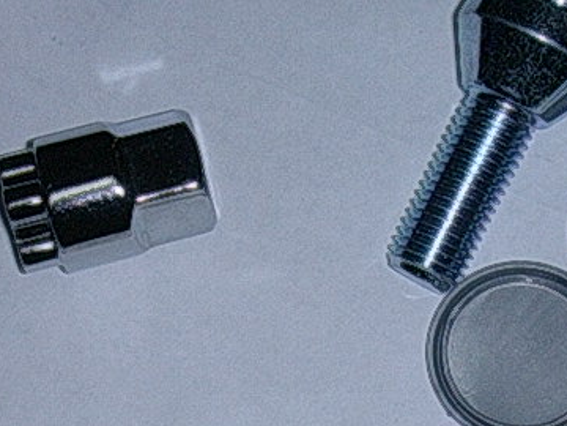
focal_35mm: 128
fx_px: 2097
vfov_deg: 11.5
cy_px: 391
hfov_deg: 15.3
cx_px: 413
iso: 70
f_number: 5.8
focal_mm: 6.7
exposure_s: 1/64
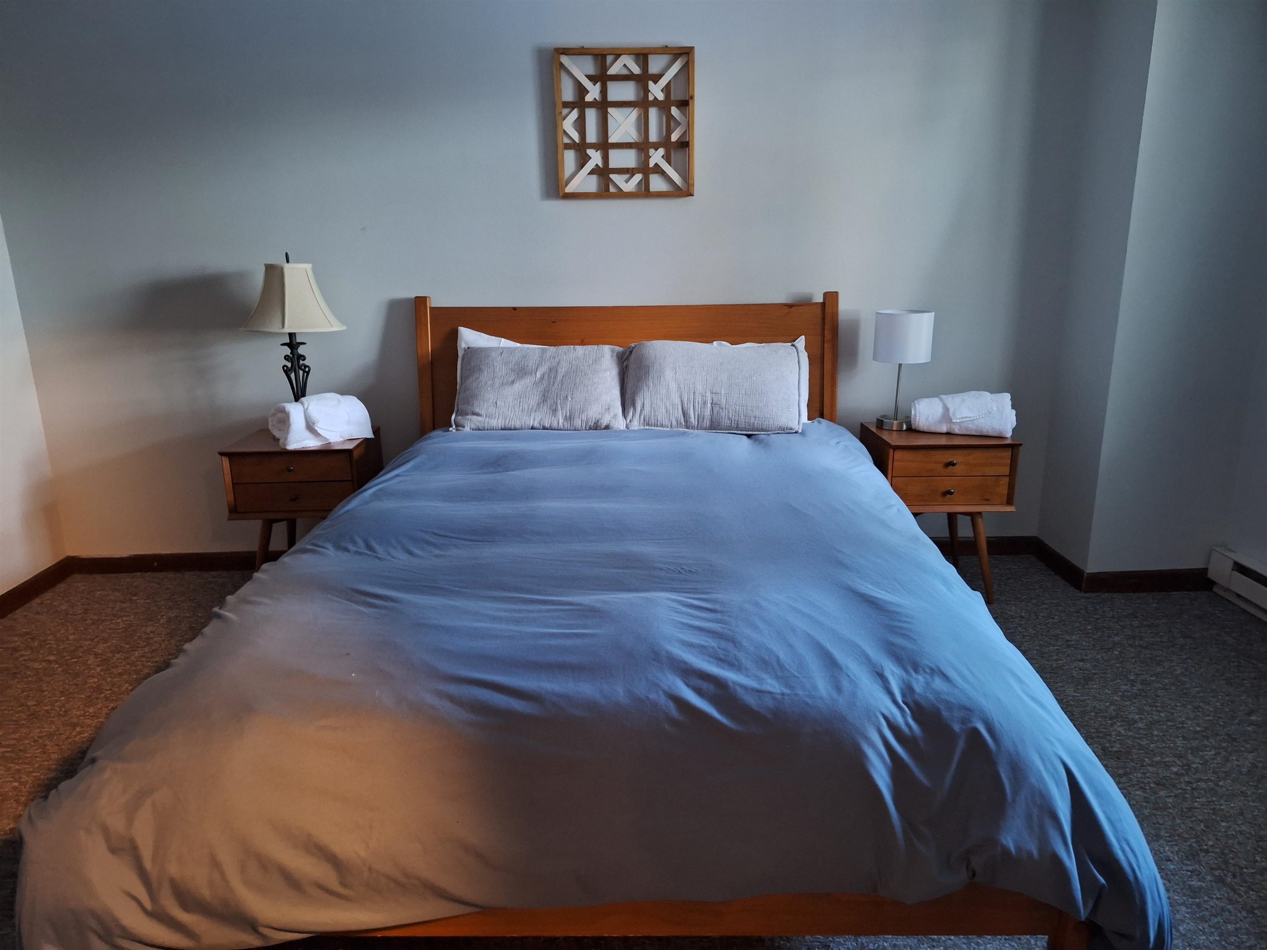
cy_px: 475
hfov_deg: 73.9
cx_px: 634
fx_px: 842
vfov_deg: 58.9
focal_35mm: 23
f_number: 1.8
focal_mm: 5.54
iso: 640
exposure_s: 1/20
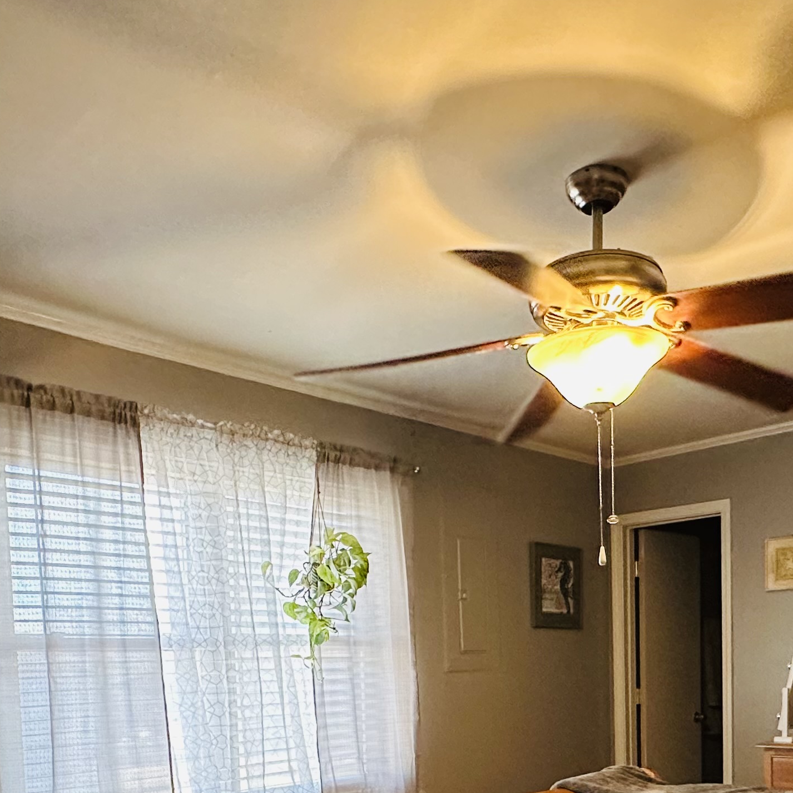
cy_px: 735
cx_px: 464
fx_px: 907
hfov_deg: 47.0
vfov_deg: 42.7
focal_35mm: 35
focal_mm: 2.22
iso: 400
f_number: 2.2
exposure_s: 1/60
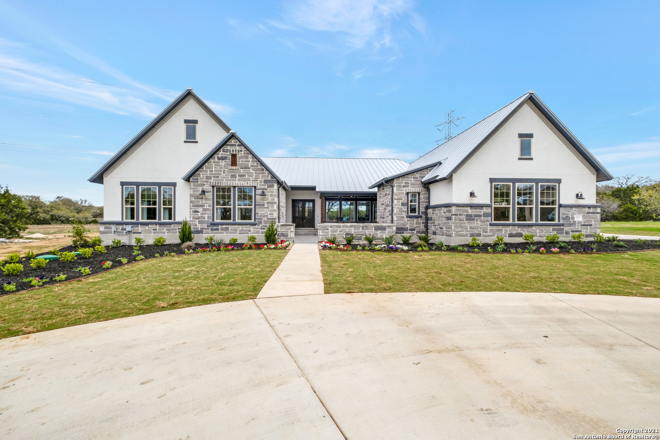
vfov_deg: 77.3
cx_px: 330
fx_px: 275
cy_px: 220
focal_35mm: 15
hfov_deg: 100.4
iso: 200
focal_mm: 10
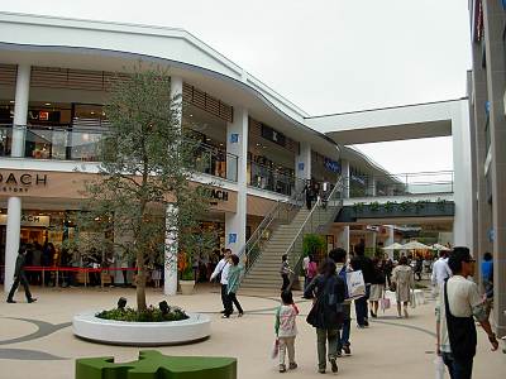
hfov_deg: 49.0
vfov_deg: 37.7
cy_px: 190
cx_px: 253
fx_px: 555
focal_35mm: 38
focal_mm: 6.3
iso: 79
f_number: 2.9
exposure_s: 1/166
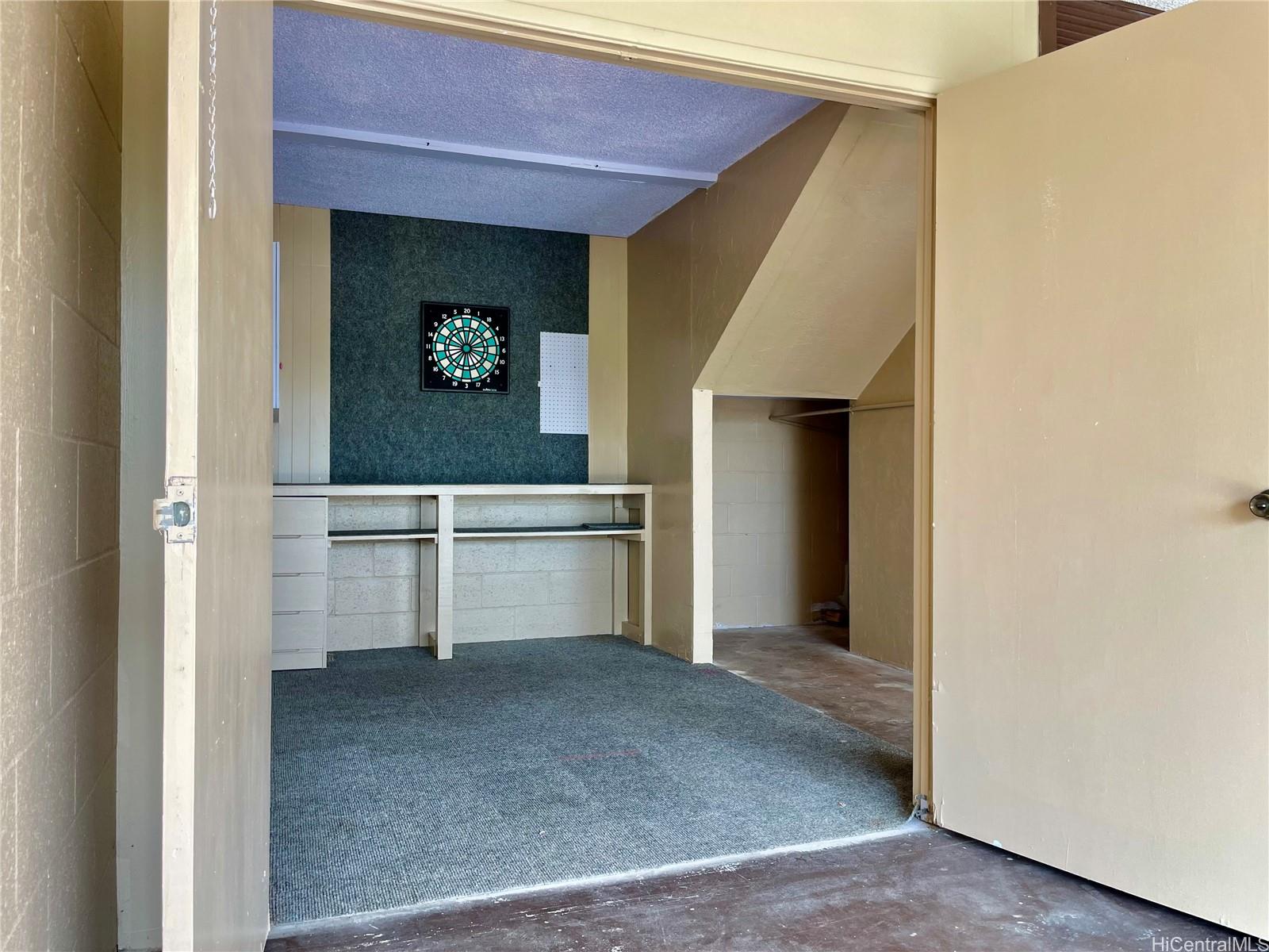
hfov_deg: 67.3
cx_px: 634
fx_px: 953
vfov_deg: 53.1
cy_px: 476
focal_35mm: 26
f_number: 1.6
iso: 50
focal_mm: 4.2
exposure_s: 1/120
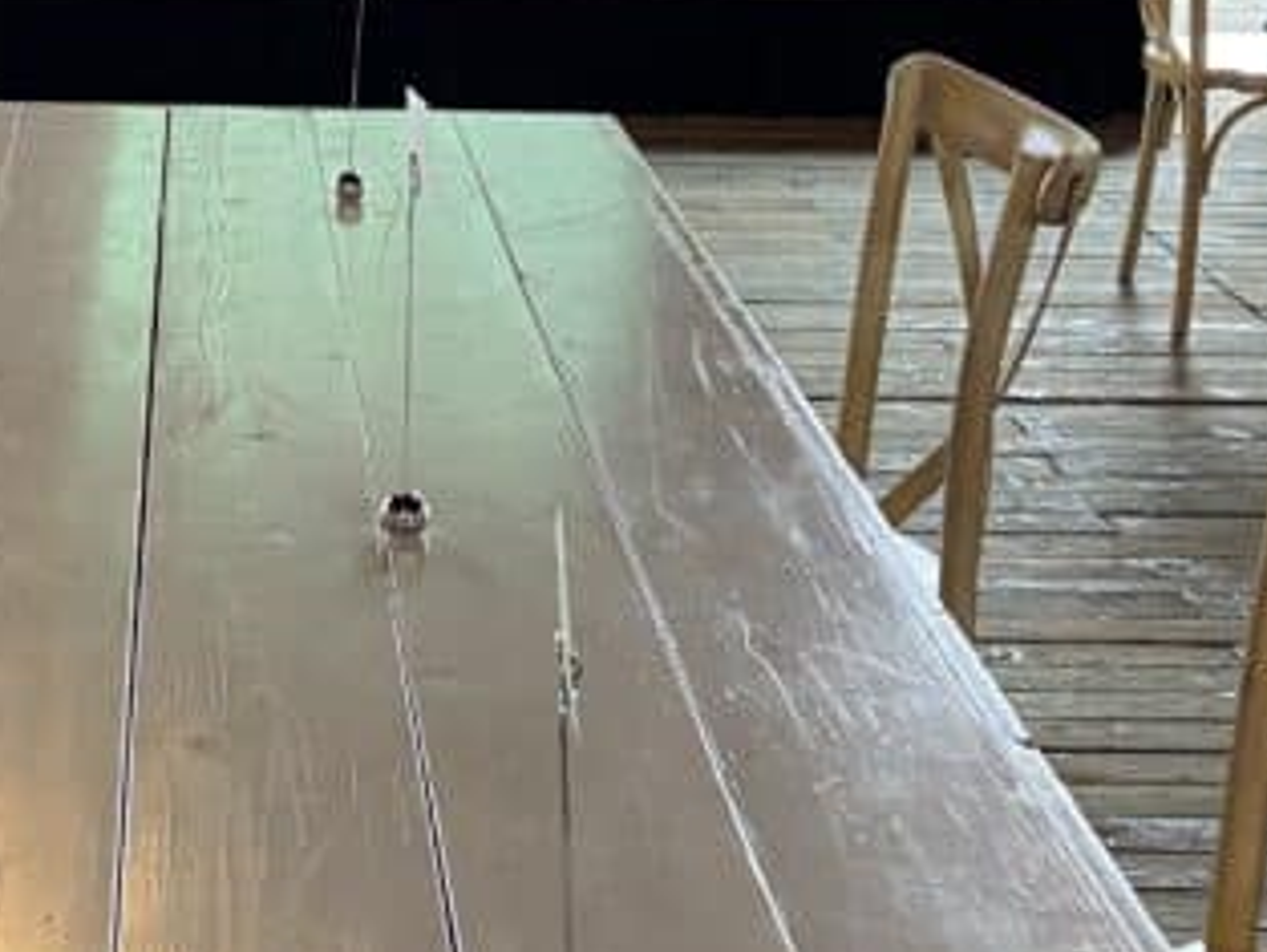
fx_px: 3112
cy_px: 36
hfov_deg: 22.7
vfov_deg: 17.1
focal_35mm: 85
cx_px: 231
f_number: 1.8
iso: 250
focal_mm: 4.25
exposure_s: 1/60
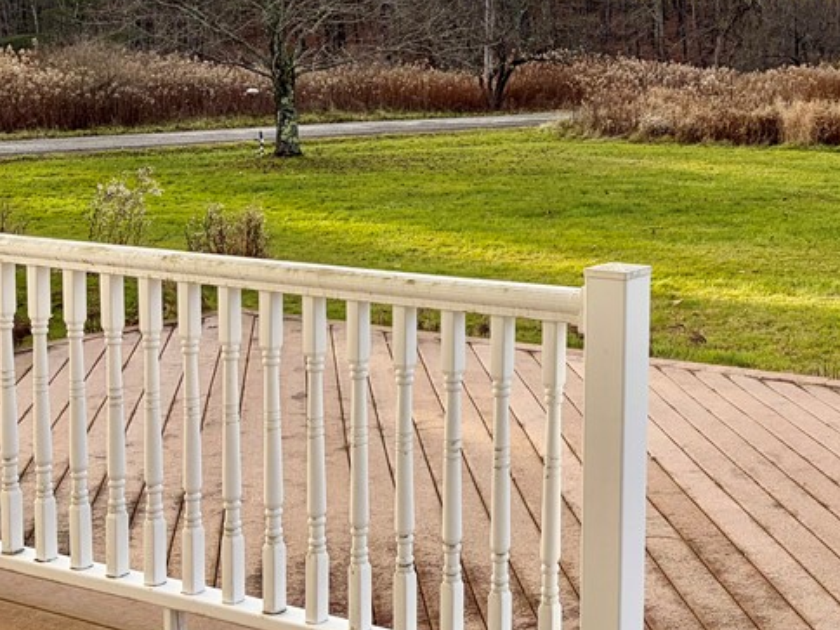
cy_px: 203
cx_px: 791
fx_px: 1335
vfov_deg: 26.4
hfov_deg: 32.8
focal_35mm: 55
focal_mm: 5.96
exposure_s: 1/1064
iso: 64
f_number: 1.6
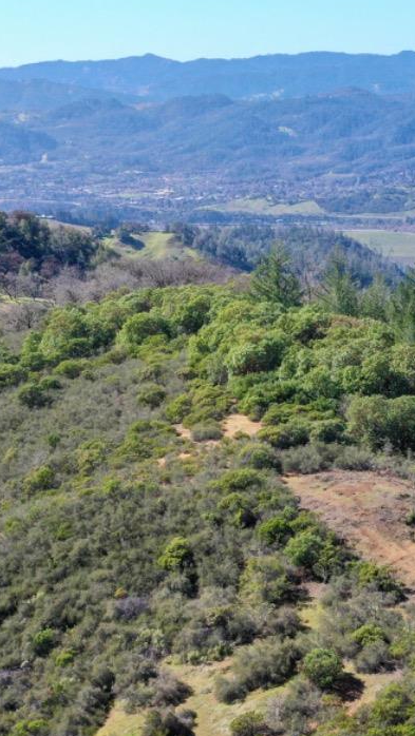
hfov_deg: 18.6
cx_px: 417
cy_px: 417
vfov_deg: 33.3
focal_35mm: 63
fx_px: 1232
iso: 100
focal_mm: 10.26
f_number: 5.6
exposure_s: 1/320
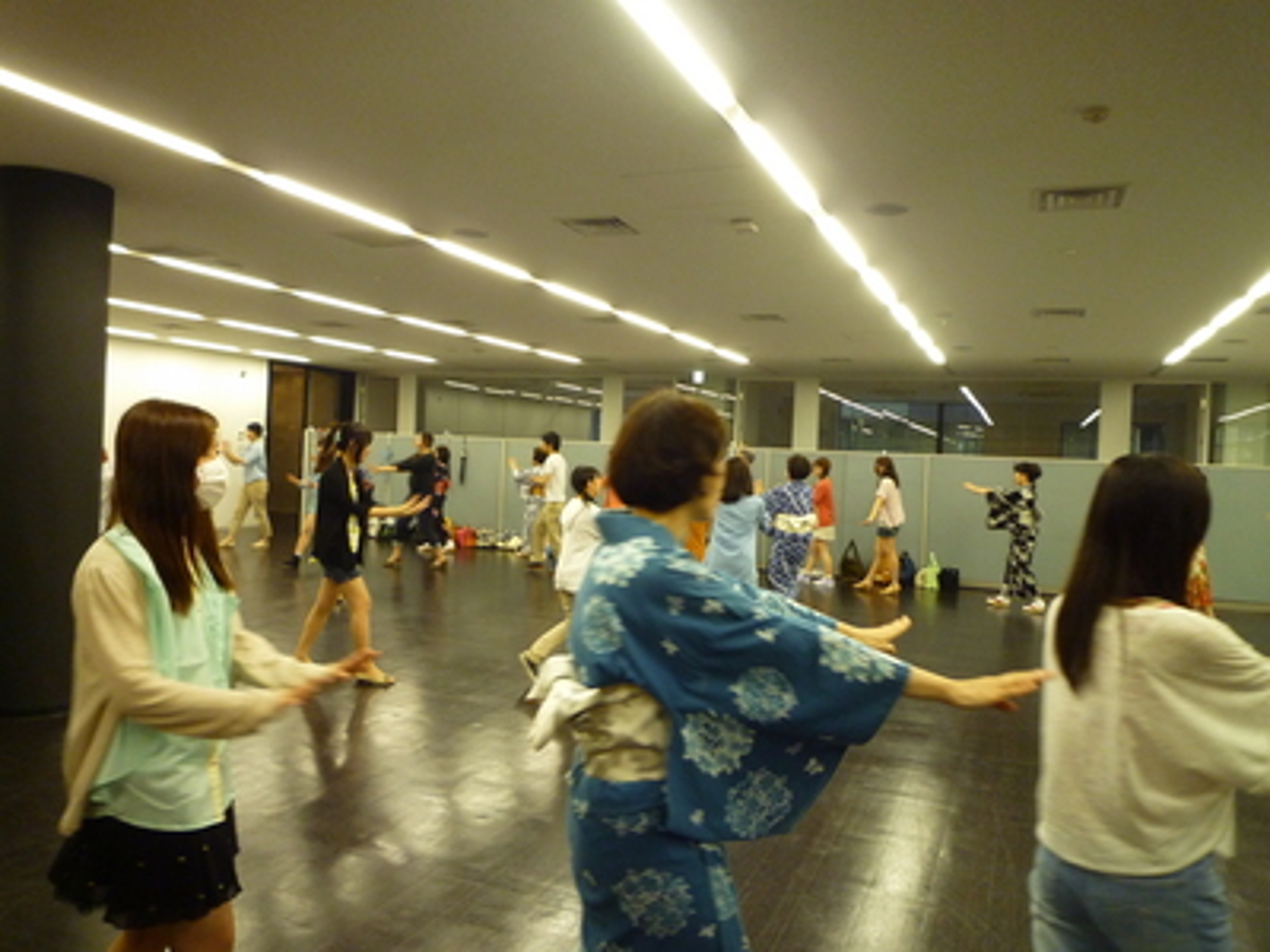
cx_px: 635
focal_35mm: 25
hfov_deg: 69.4
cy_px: 476
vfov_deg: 54.9
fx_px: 917
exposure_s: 1/30
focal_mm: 4.4
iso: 320
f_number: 2.8
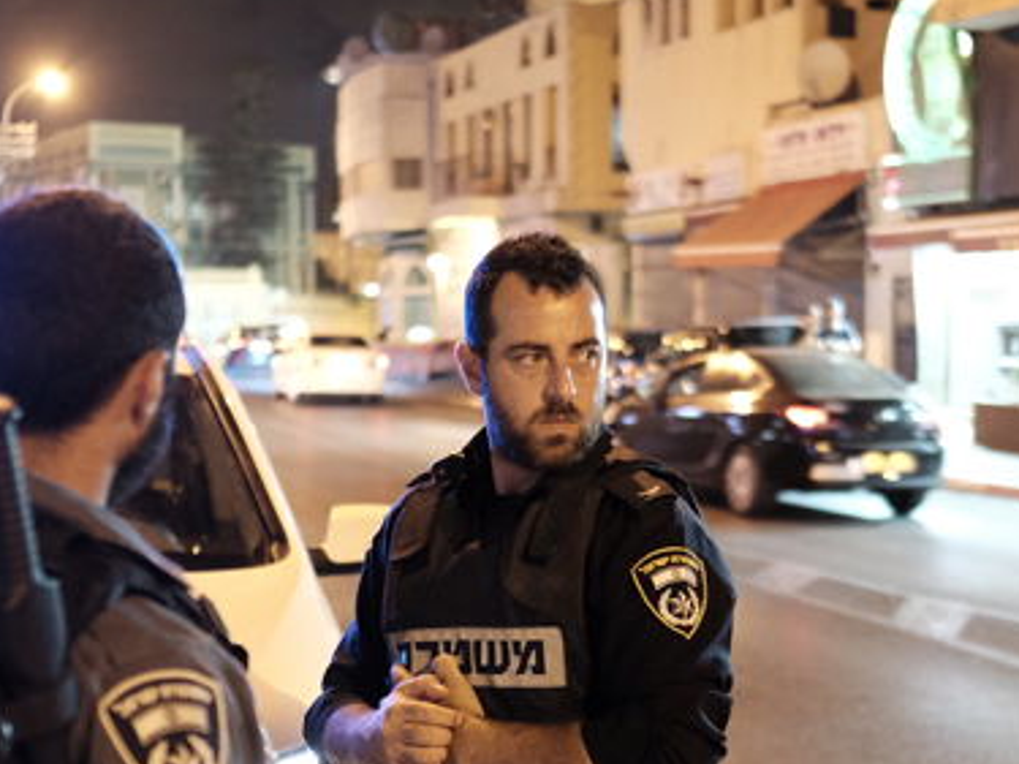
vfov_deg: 22.5
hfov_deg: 29.7
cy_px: 515
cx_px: 628
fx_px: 1913
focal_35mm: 65
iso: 2000
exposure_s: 1/30
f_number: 1.4
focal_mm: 23
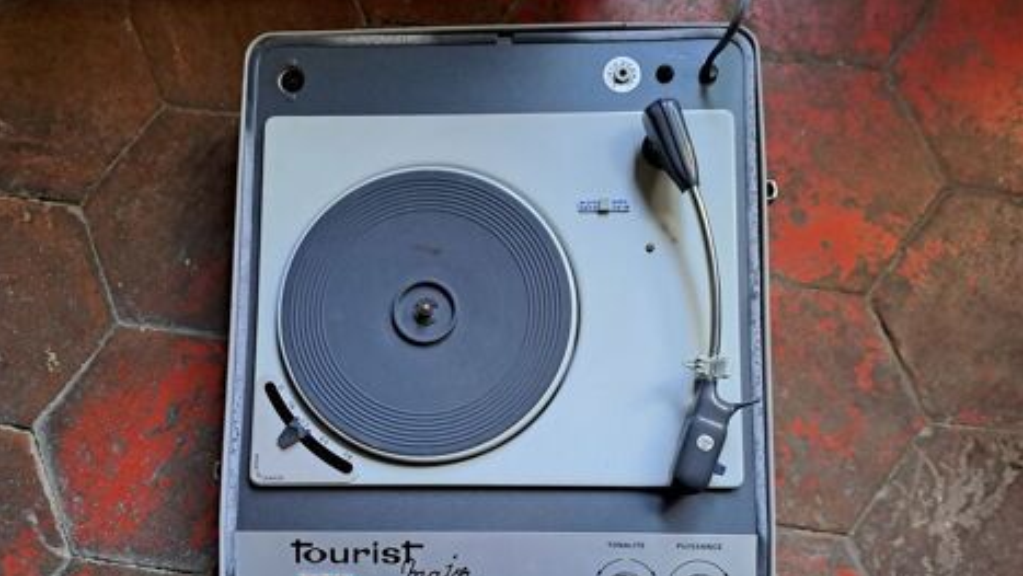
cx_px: 504
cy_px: 390
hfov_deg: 67.9
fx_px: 760
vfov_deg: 40.9
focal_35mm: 28
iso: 320
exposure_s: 1/30
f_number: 1.8
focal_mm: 4.65
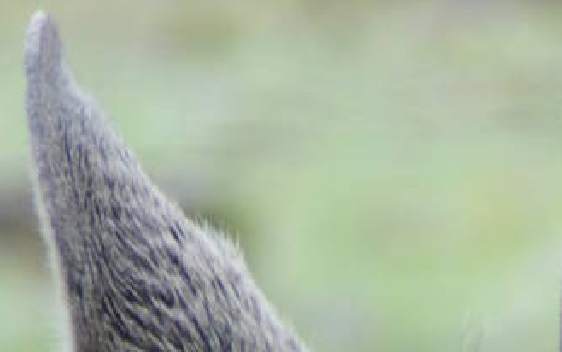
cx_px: 604
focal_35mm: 2227
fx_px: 34127
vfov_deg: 0.6
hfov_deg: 0.9
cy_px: 1200
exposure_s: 1/60
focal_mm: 300
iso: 400
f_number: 5.6
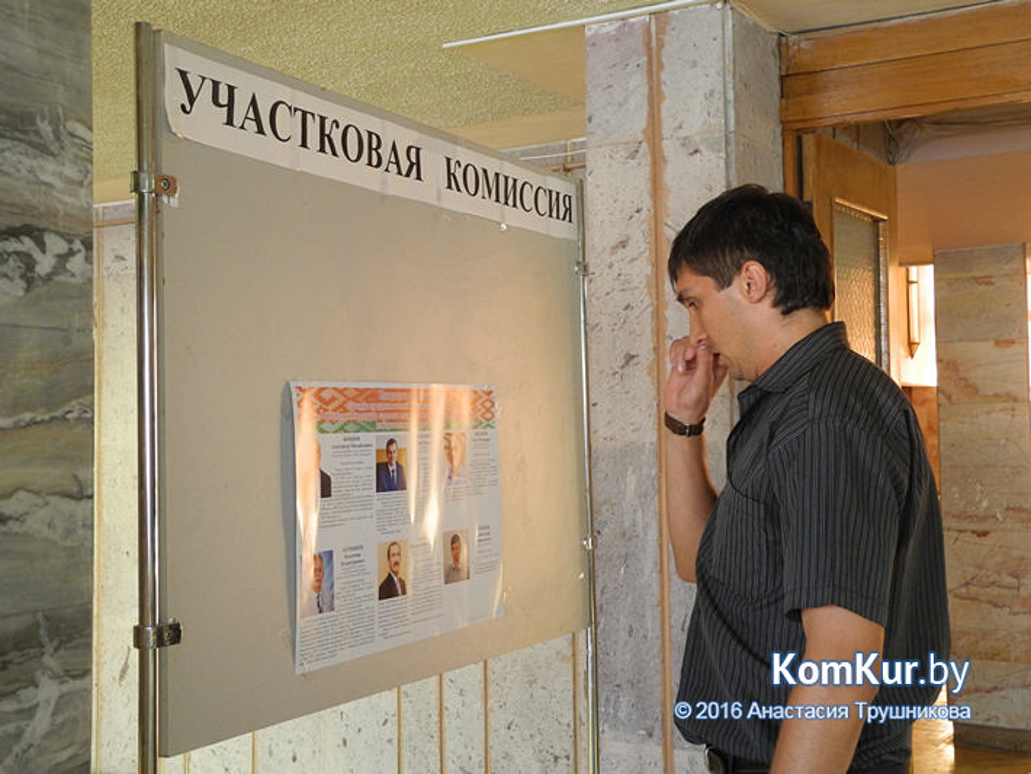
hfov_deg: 42.1
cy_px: 387
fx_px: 1341
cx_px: 516
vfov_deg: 32.2
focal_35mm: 45
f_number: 3.2
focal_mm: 9.7
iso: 400
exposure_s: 1/15
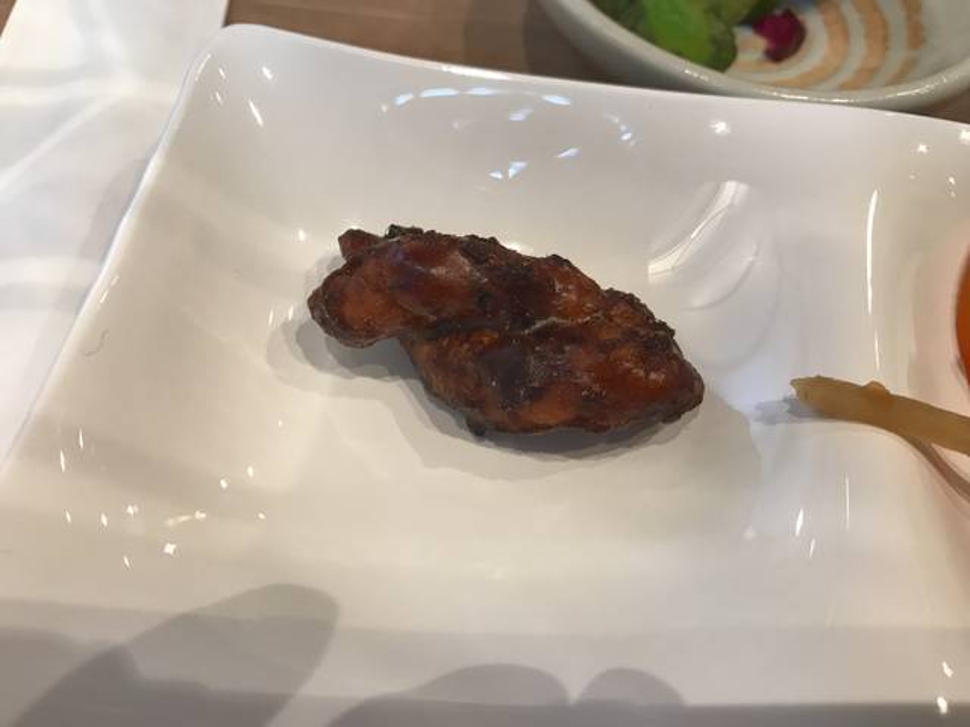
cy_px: 364
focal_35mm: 28
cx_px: 485
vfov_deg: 49.7
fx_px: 785
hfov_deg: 63.4
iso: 40
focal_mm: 3.99
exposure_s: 1/24
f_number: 1.8
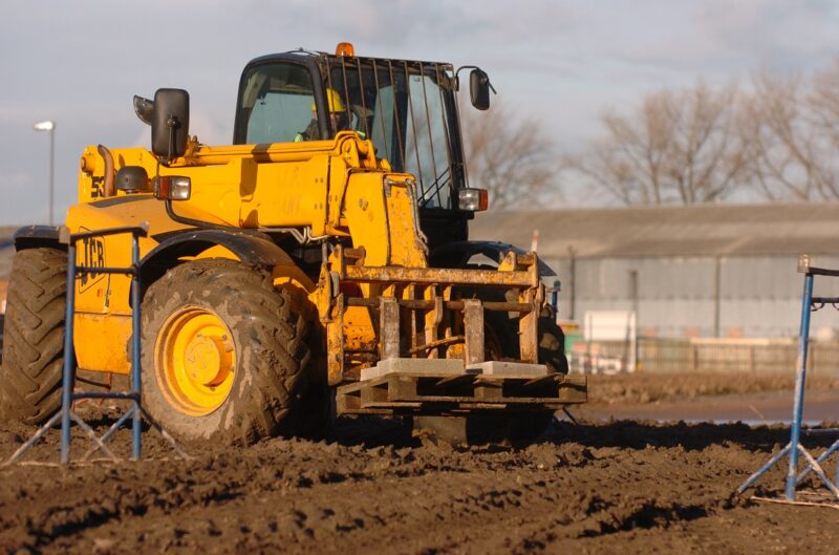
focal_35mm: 210
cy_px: 278
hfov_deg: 9.8
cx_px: 420
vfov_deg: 6.5
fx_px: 4882
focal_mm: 140
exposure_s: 1/1000
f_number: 4.5
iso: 200
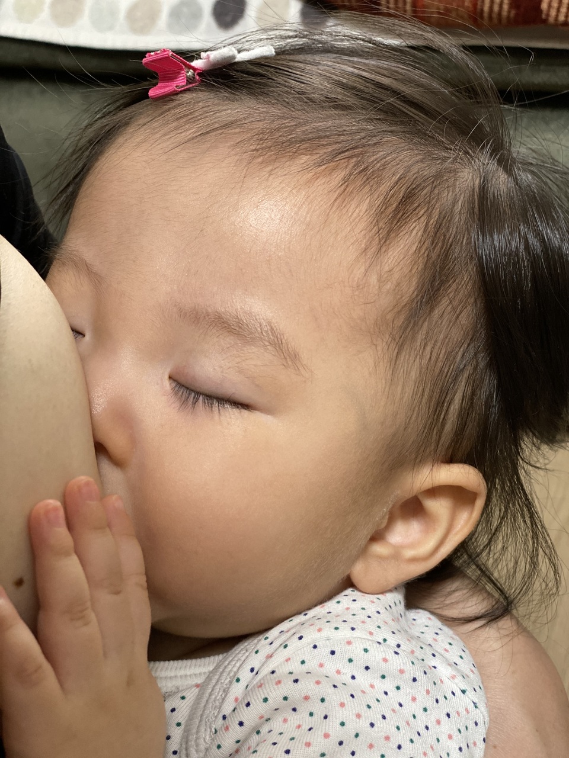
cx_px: 284
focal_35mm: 52
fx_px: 1140
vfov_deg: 36.8
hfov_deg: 28.0
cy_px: 379
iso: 160
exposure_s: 1/43
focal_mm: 6
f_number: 2
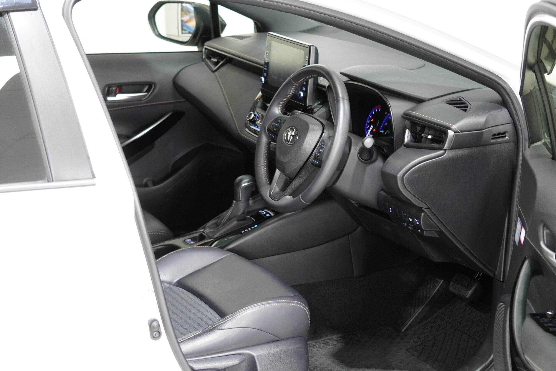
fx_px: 1274
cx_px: 278
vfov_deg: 16.6
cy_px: 186
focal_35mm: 82
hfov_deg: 24.6
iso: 1250
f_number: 4.5
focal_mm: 55
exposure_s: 1/13
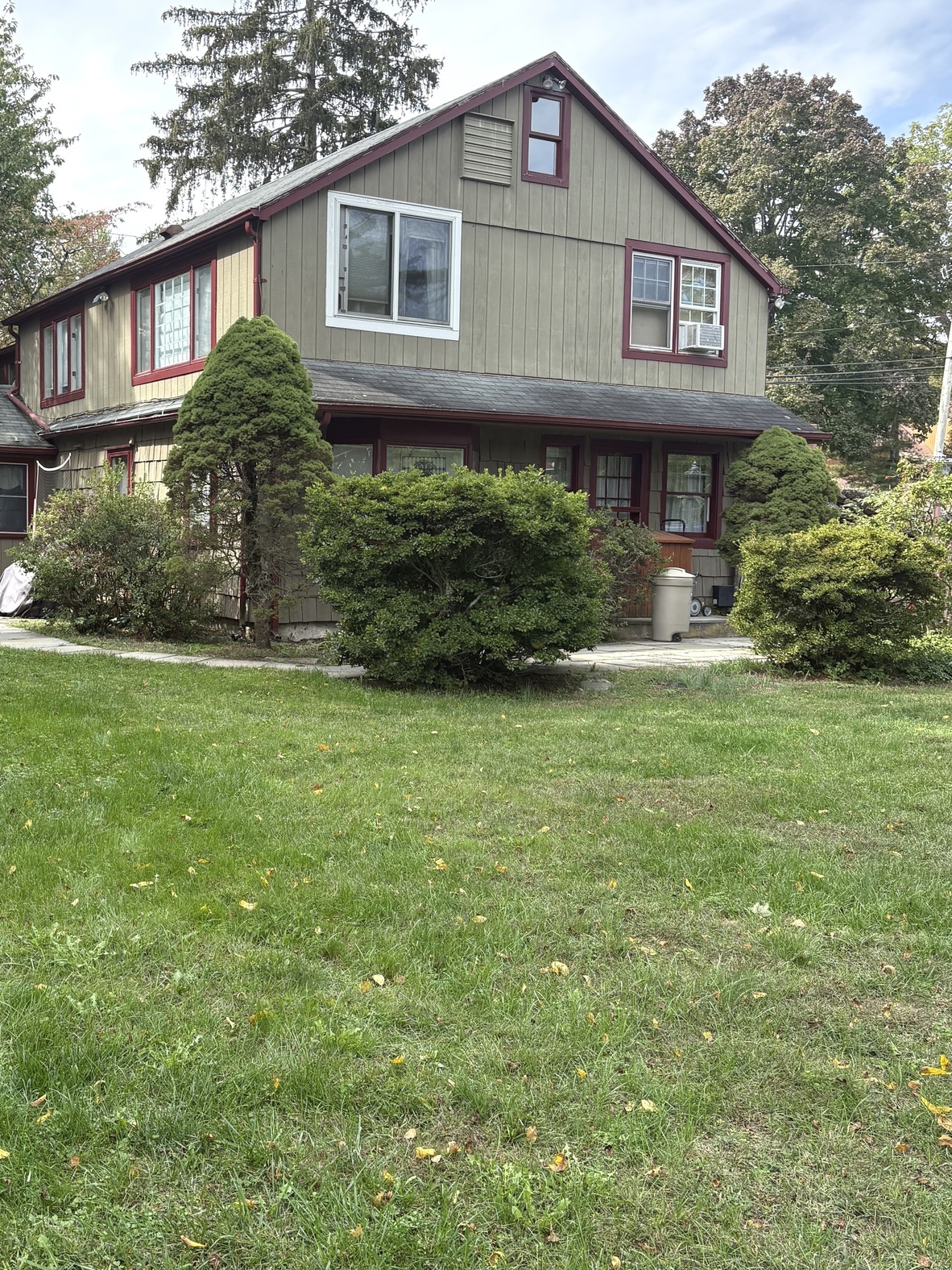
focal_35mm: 38
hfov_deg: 37.0
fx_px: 1393
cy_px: 625
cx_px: 265
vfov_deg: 49.0
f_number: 1.6
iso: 64
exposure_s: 1/1217
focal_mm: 5.96
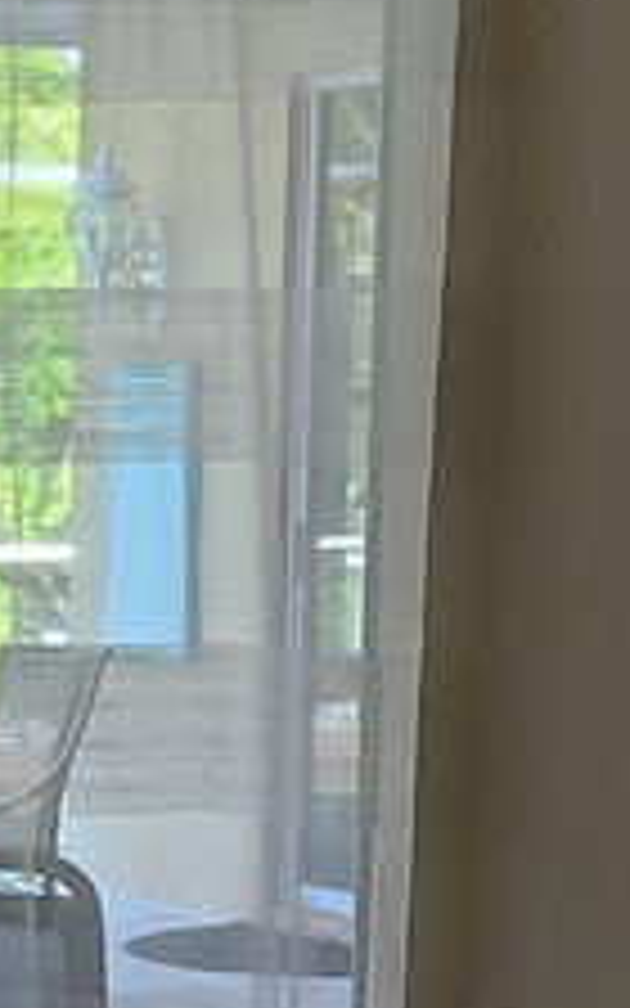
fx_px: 3461
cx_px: -770
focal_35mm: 126
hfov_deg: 9.5
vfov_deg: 16.5
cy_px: 792
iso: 64
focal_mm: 5.4
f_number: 1.8
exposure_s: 1/59
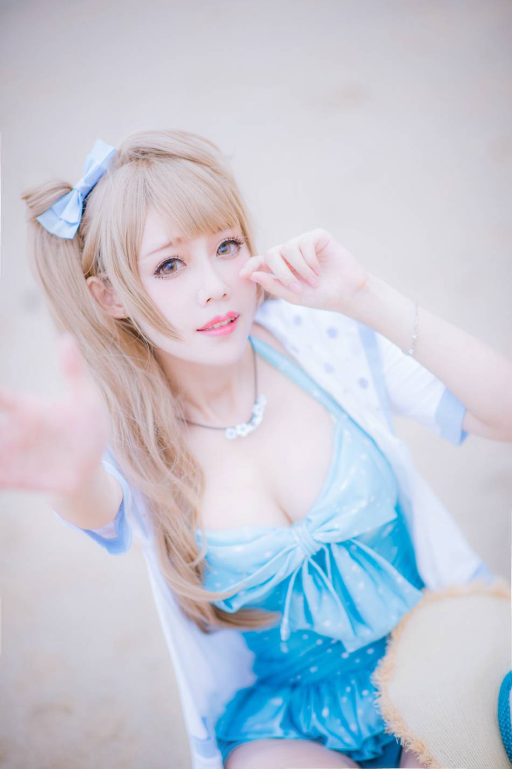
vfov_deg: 23.9
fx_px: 1815
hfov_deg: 16.1
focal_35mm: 85
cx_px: 256
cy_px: 384
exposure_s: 1/160
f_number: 1.4
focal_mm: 85
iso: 160
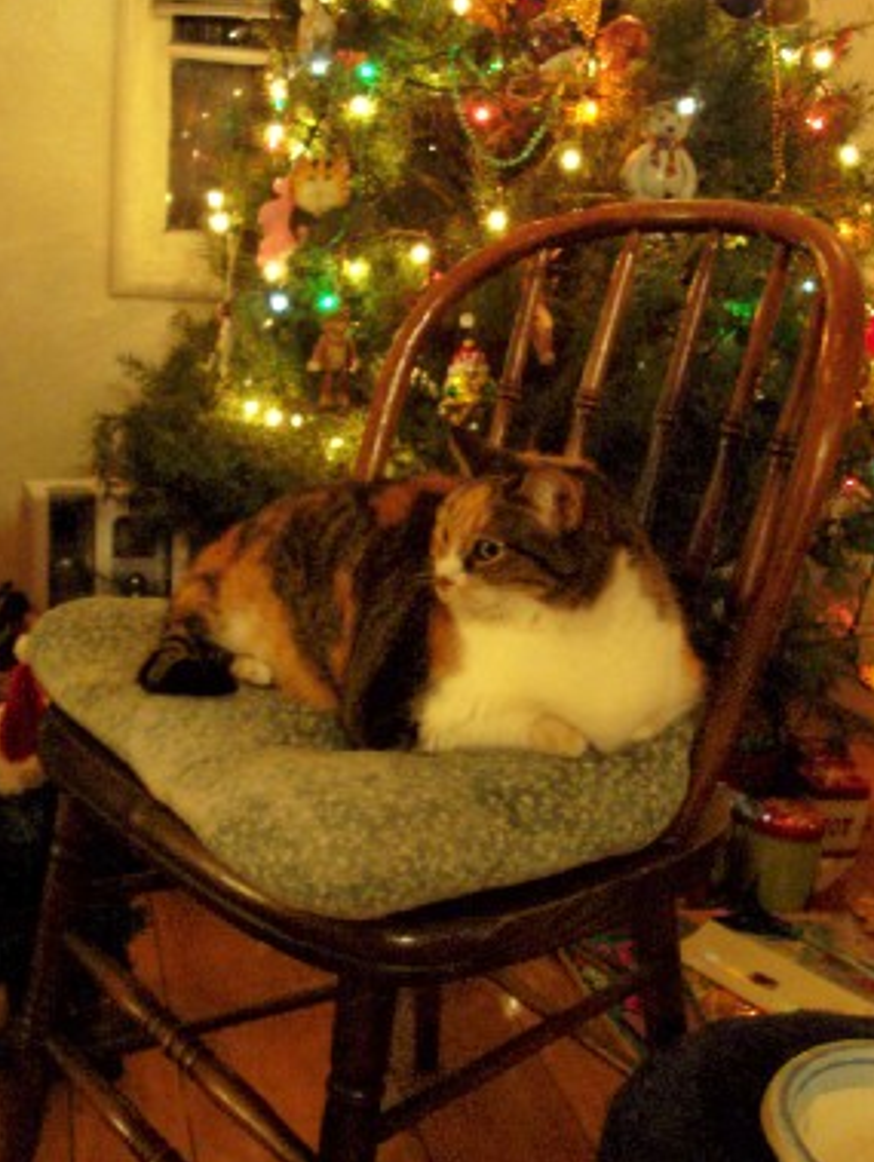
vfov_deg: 47.8
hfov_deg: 36.9
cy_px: 555
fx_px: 1311
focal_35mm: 39
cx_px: 429
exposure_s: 1/8
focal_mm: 5.6
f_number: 2.8
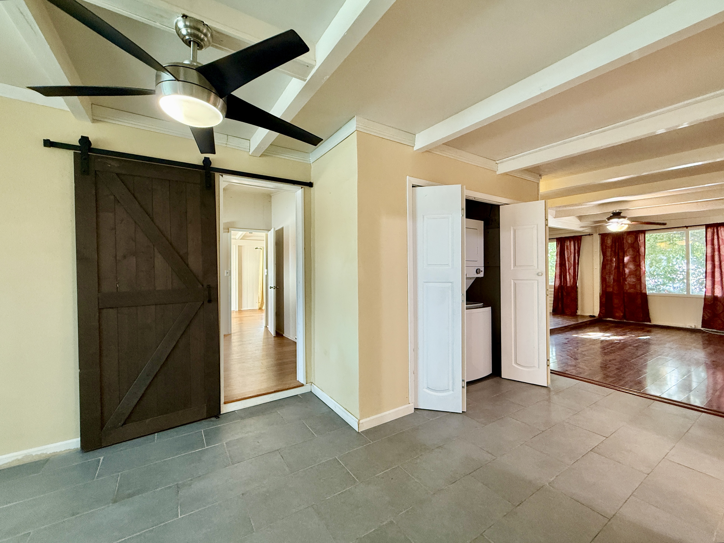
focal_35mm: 14
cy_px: 272
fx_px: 293
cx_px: 362
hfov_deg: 102.1
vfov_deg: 85.7
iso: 320
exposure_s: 1/60
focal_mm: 2.22
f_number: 2.2
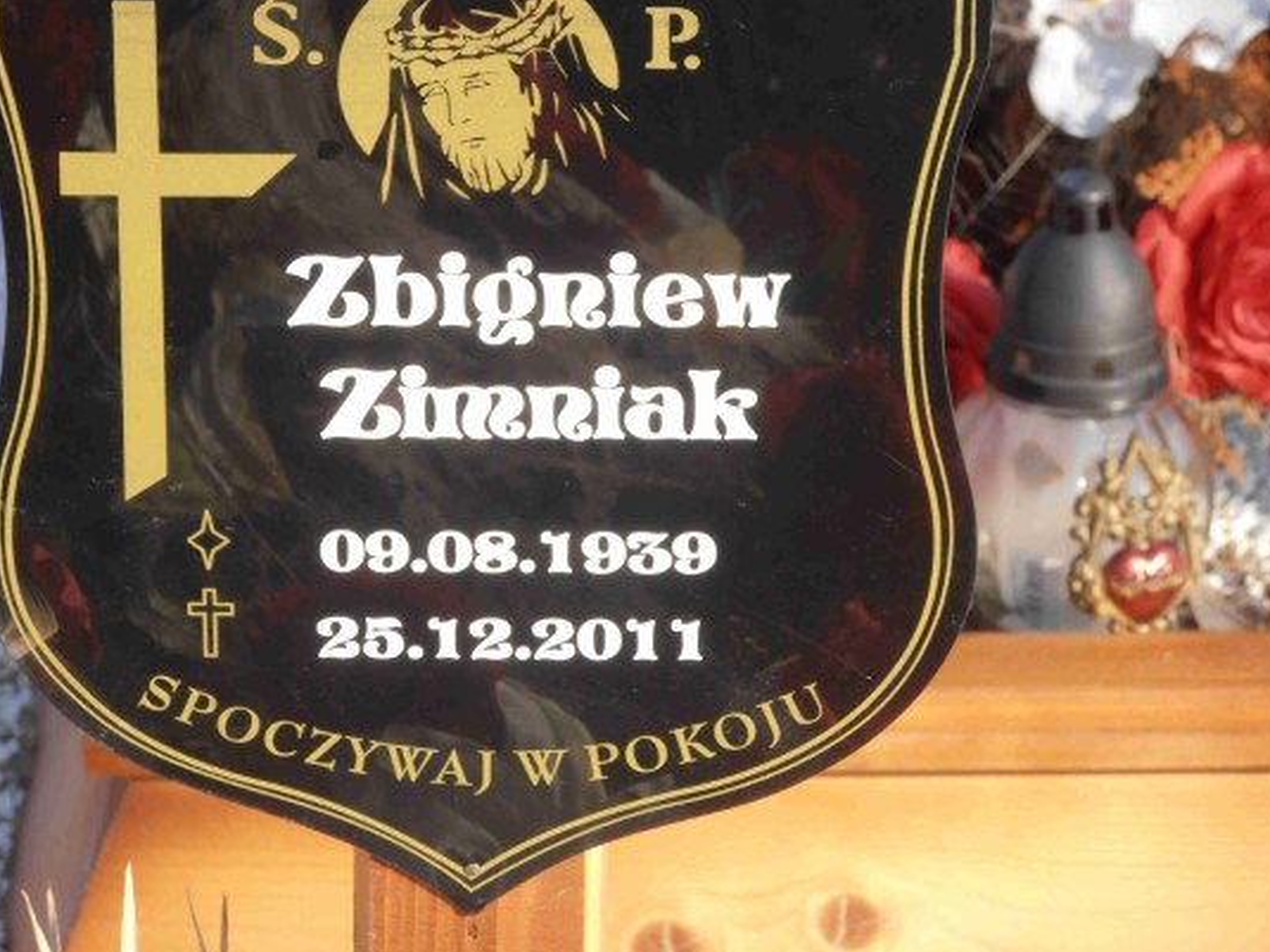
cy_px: 399
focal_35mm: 237
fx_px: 8693
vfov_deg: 6.3
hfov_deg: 8.4
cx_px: 563
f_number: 5.8
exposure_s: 1/160
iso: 80
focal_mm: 35.05
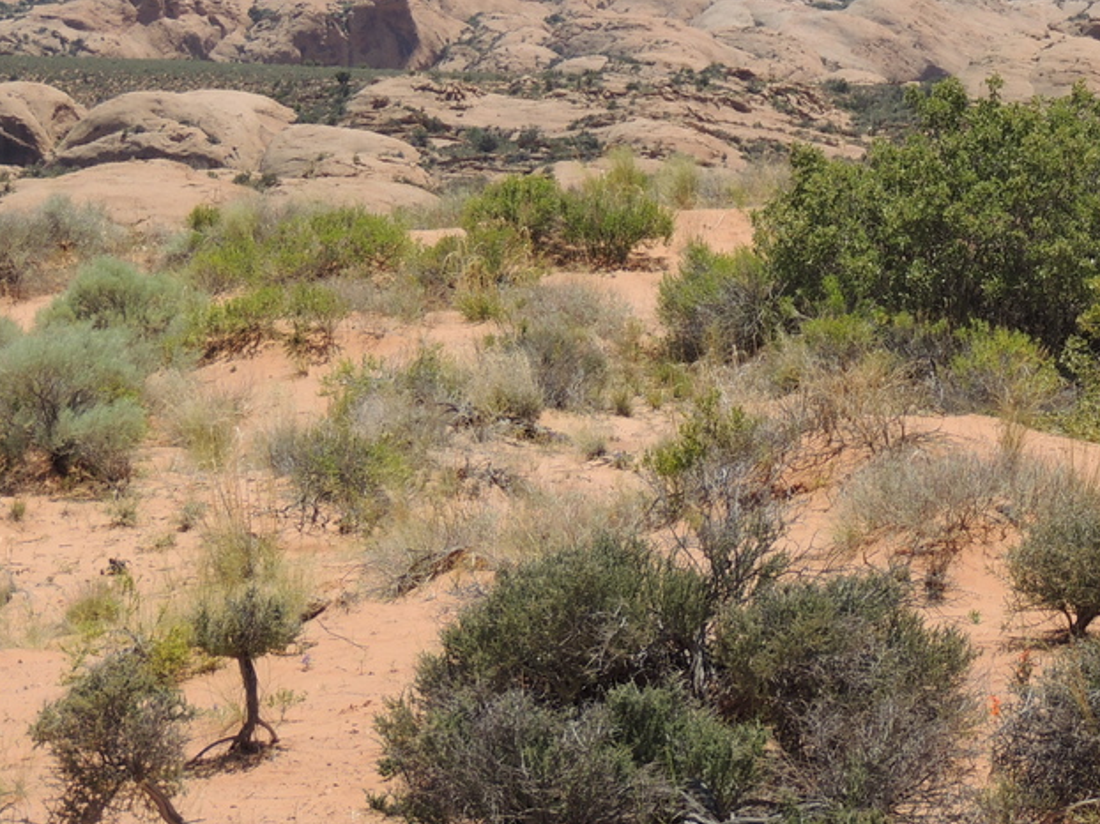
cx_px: 1003
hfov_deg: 8.0
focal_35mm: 247
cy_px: 110
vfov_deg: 6.0
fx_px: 7846
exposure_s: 1/800
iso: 100
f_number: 4.2
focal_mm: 21.4
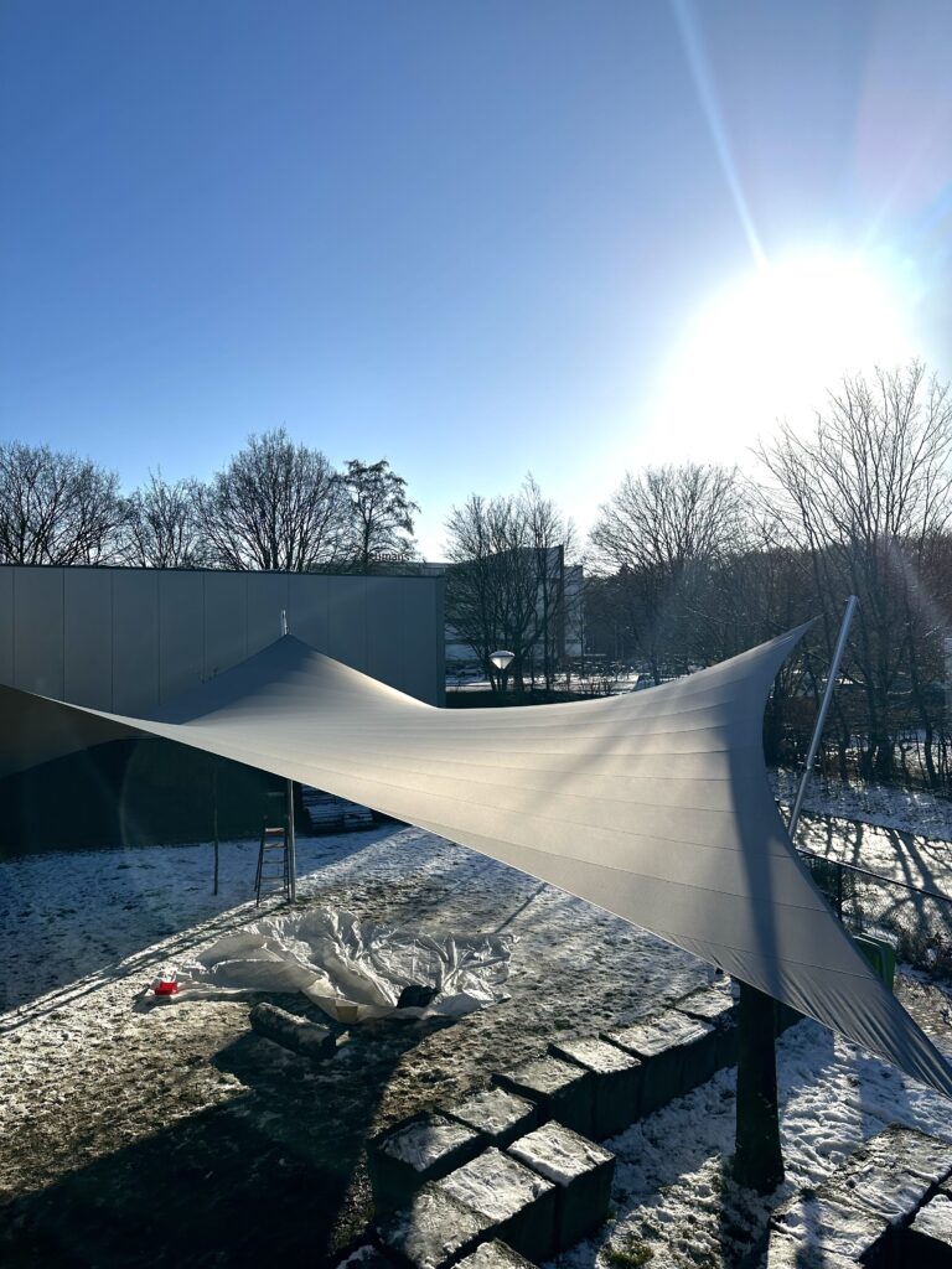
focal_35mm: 24
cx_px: 476
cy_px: 634
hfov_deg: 56.8
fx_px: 880
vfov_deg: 71.6
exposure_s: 1/9709
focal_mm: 6.86
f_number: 1.78
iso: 80
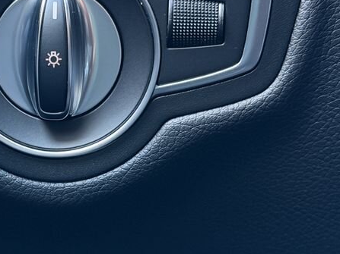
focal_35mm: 110
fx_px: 1080
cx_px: 75
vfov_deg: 13.4
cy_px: 195
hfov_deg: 17.8
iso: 800
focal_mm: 6.76
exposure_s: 1/121
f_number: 1.78
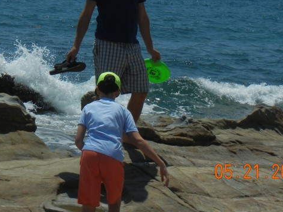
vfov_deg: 10.0
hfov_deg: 13.4
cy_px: -10
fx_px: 1201
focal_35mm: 147
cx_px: 97
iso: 160
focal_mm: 12.2
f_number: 8.2
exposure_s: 1/912
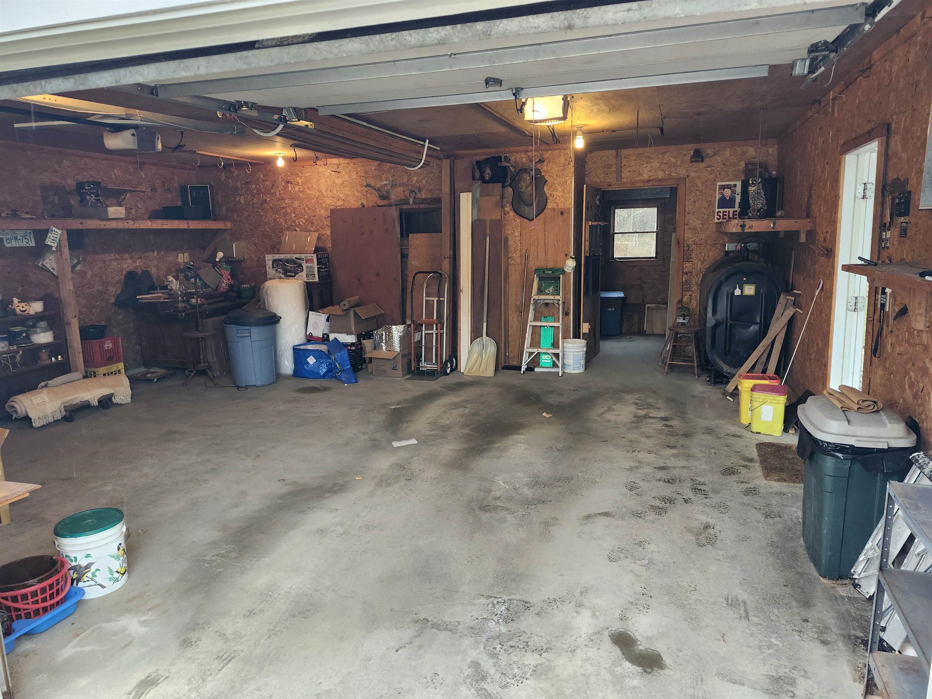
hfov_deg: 73.9
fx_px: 619
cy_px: 350
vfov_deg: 58.9
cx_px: 466
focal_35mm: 23
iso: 250
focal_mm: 5.54
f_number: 1.8
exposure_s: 1/120
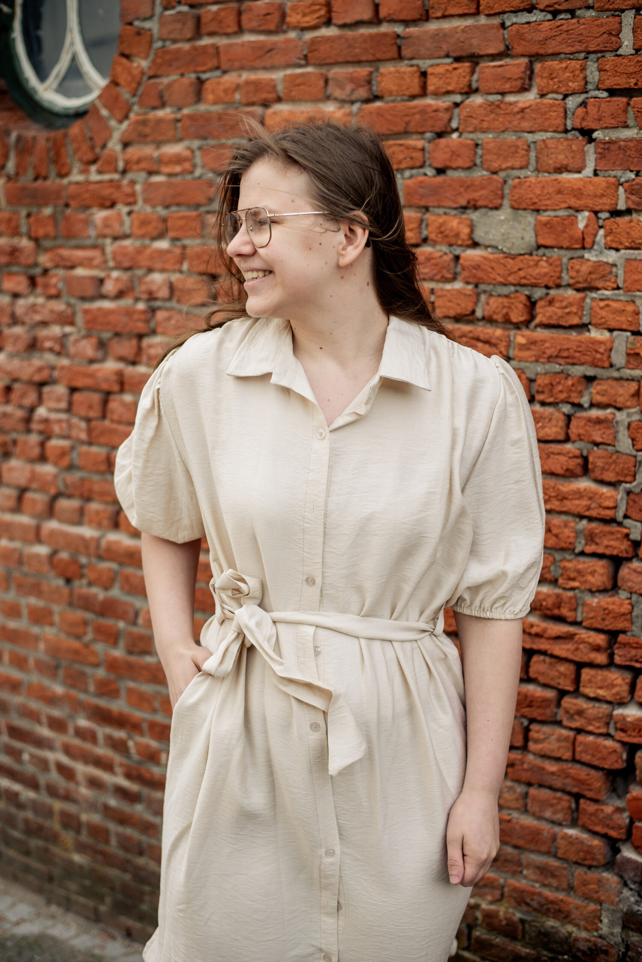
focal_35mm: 50
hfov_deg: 27.0
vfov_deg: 39.6
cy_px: 481
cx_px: 321
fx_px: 1336
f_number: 2.5
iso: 160
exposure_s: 1/800
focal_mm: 50
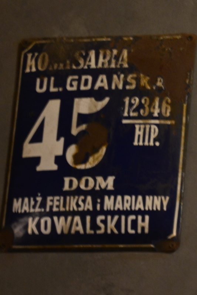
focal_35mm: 82
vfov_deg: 24.6
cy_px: 148
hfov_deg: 16.5
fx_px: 677
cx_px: 98
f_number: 5.6
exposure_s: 1/4
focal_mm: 55
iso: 800
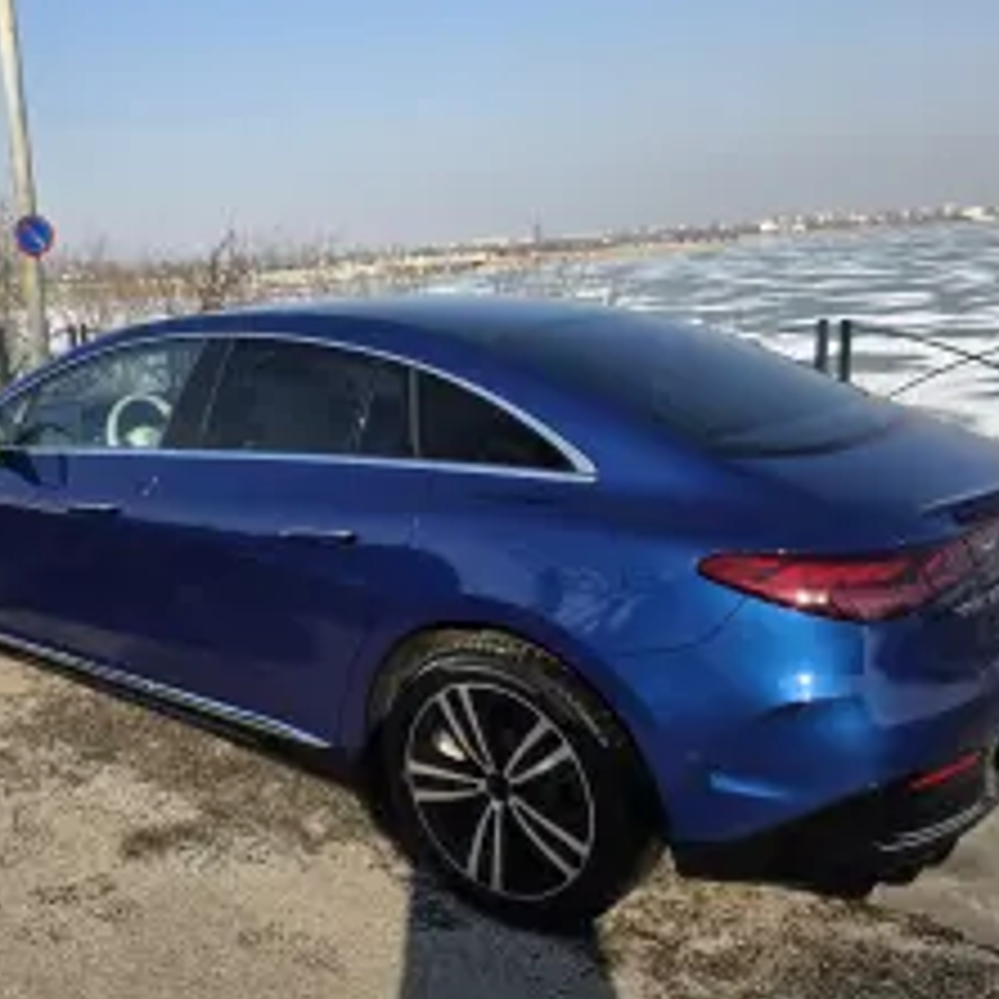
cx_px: 310
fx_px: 1077
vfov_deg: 49.7
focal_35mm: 33
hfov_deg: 48.7
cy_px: 472
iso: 80
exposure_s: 1/5447
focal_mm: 6.3
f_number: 1.7
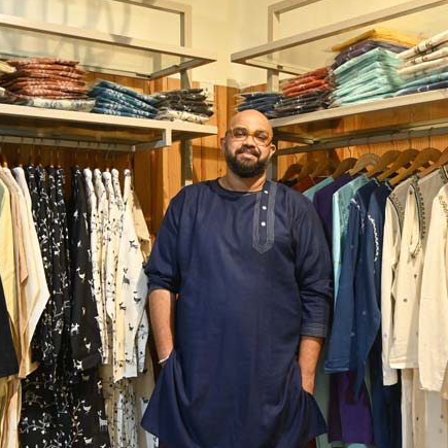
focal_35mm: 51
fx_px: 753
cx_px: 244
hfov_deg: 33.1
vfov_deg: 33.1
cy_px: 248
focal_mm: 19.5
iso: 1000
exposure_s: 1/100
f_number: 3.8
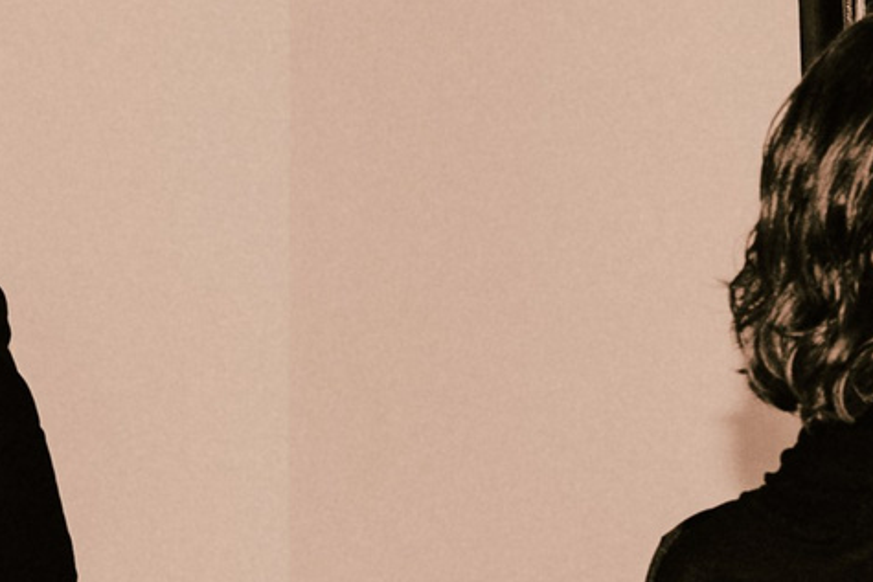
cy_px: 374
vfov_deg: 6.5
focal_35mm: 210
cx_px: -187
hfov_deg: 9.7
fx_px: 5094
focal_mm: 39
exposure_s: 1/100
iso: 400
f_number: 8
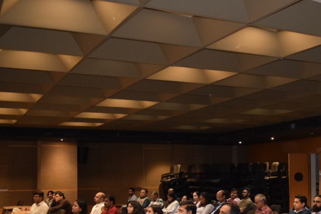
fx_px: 508
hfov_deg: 33.4
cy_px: 163
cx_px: 283
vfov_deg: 23.5
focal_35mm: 57
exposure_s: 1/60
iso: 2200
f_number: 3.8
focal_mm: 20
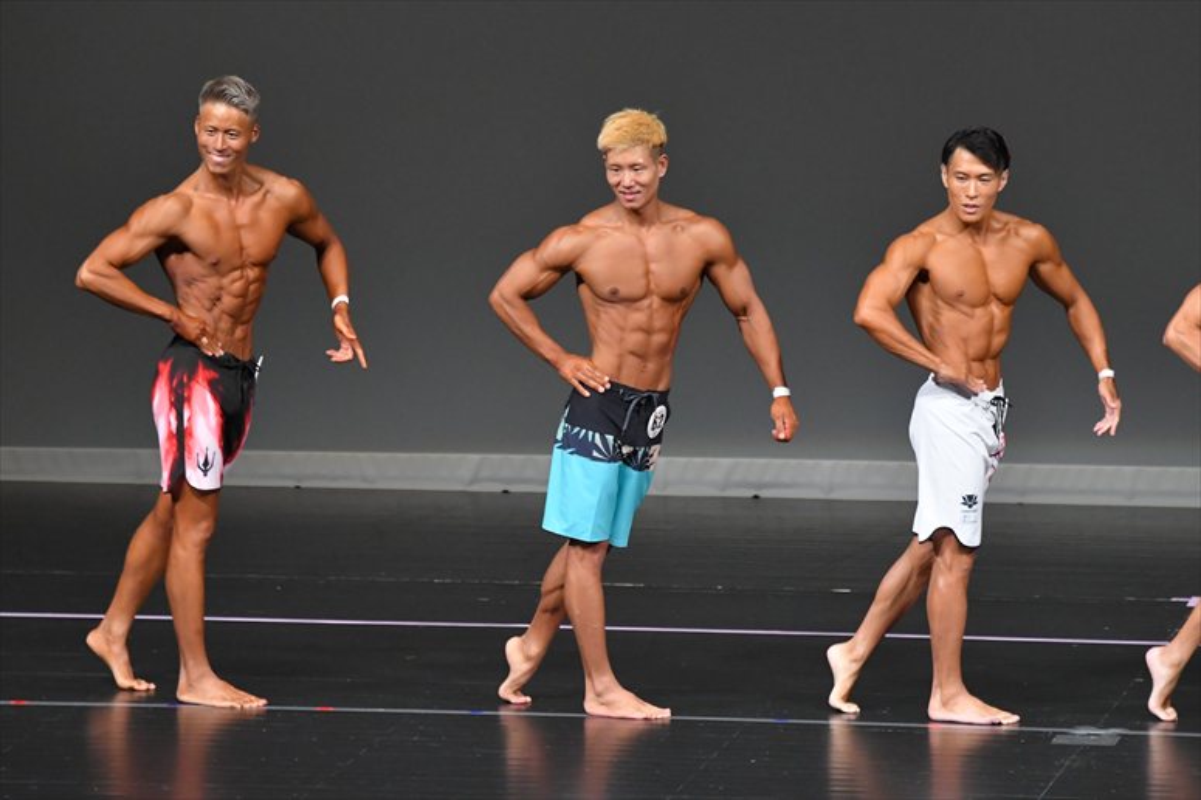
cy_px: 400
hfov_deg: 6.9
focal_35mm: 300
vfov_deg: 4.6
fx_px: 10004
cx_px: 600
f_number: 5.6
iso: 4000
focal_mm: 200
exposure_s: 1/400
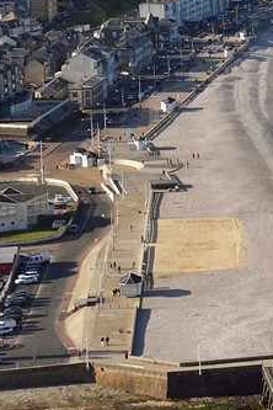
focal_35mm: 192
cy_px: 165
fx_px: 2184
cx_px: 927
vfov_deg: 10.7
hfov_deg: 6.3
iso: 200
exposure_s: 1/320
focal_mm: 40
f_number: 10
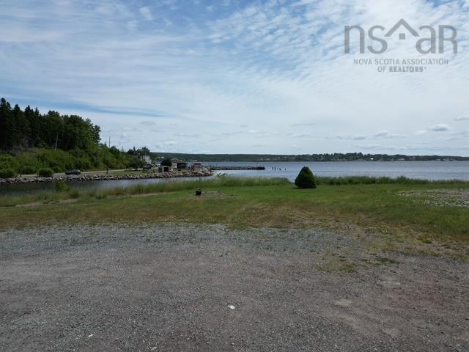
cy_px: 176
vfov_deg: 56.8
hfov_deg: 71.6
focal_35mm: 24
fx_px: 325
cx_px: 234
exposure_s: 1/5000
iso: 120
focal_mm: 6.72
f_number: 1.7
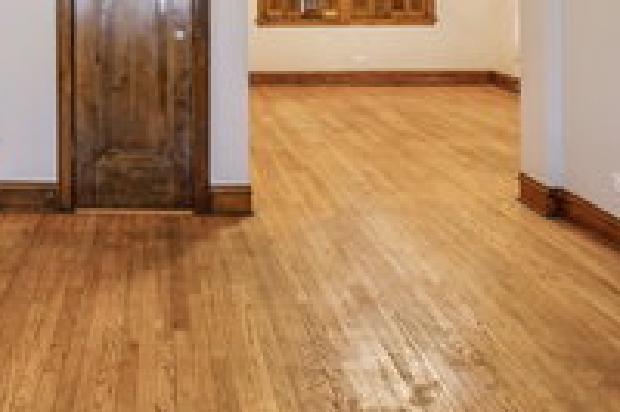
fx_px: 619
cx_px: 127
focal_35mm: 36
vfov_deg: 33.5
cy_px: -5
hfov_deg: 50.1
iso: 100
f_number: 11
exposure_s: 1/2
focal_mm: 10
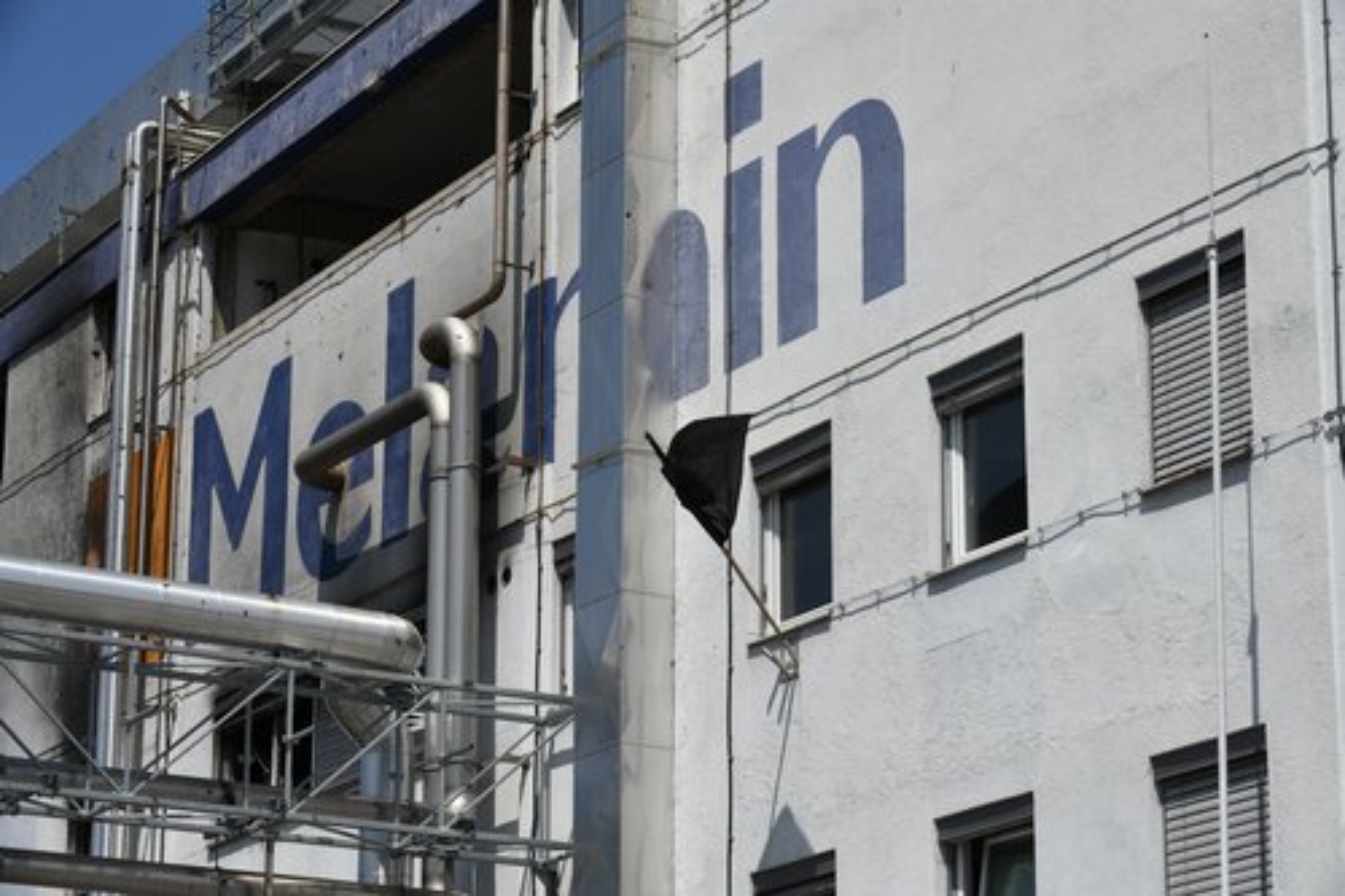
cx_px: 672
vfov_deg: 13.4
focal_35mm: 102
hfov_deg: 20.0
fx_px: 3809
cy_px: 448
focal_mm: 102
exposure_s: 1/800
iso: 400
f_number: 14
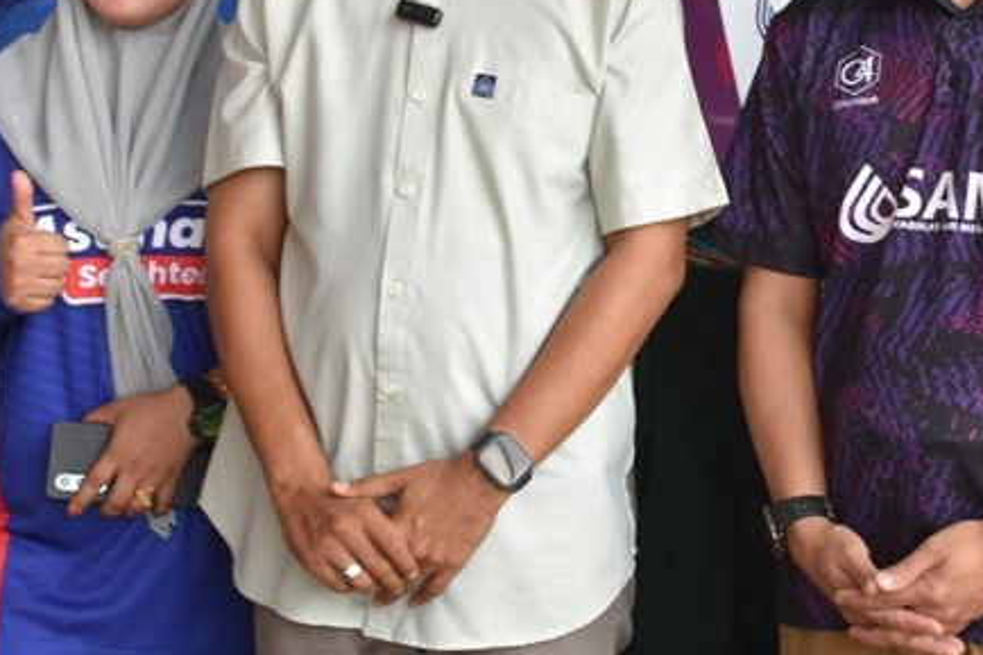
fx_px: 2320
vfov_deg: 16.0
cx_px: 861
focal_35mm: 85
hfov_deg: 23.4
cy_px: 164
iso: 400
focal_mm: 24
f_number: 6.3
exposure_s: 1/160
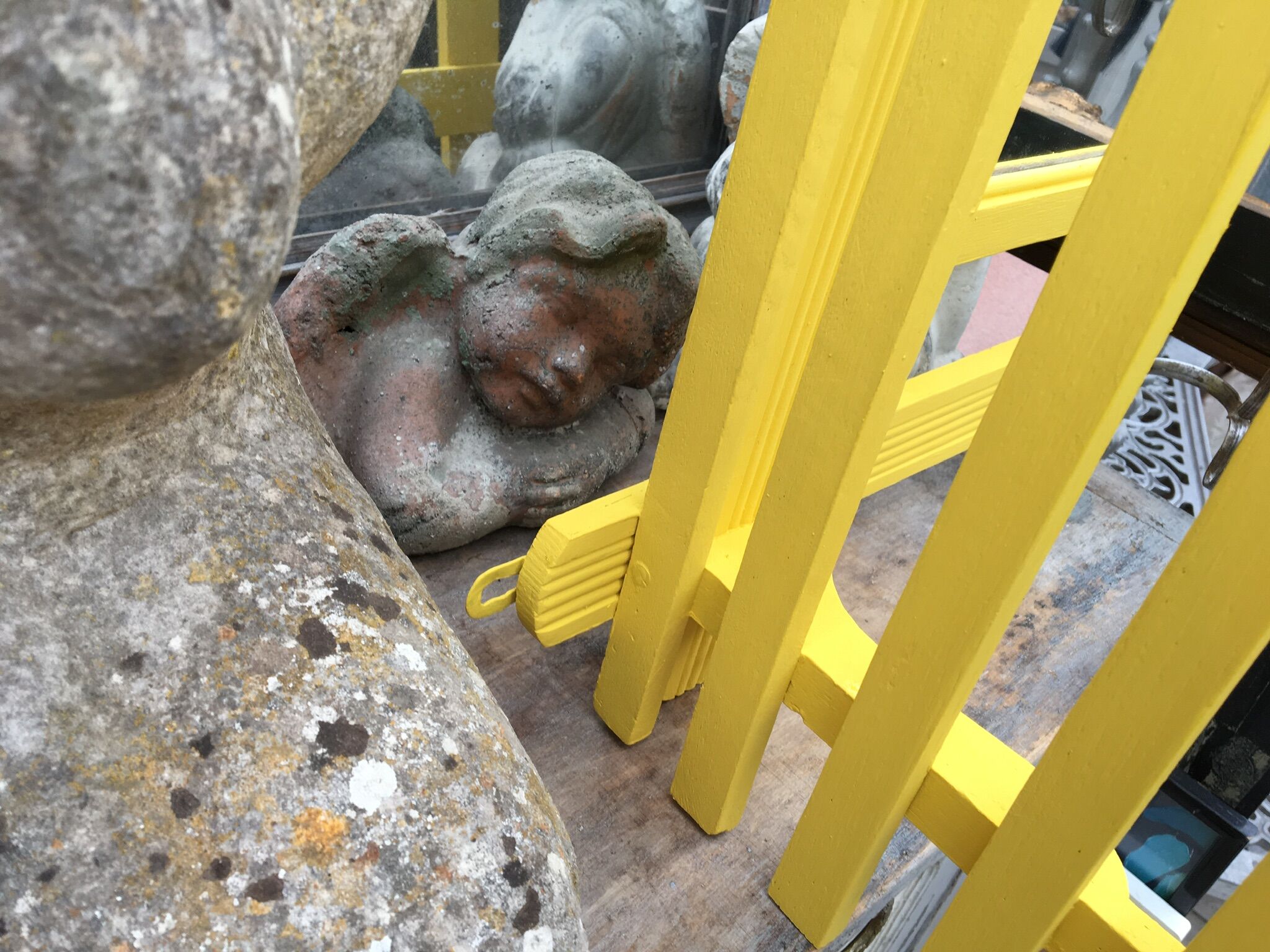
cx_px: 635
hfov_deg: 61.7
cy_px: 476
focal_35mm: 29
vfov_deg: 48.2
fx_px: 1064
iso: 32
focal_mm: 4.15
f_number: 2.2
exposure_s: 1/50
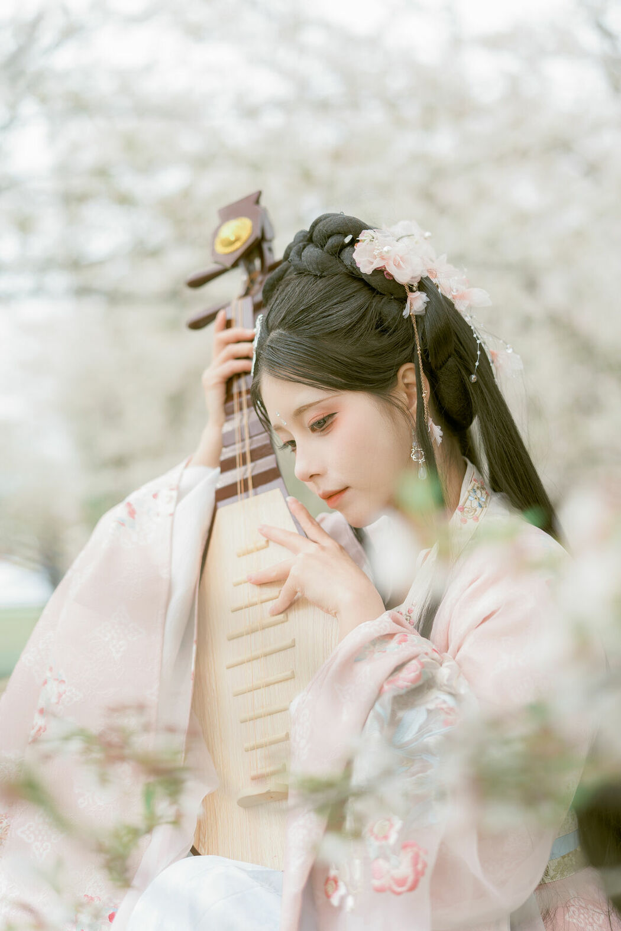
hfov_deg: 27.0
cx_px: 310
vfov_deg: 39.6
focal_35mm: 50
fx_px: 1294
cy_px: 466
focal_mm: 50
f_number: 1.8
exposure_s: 1/640
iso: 100
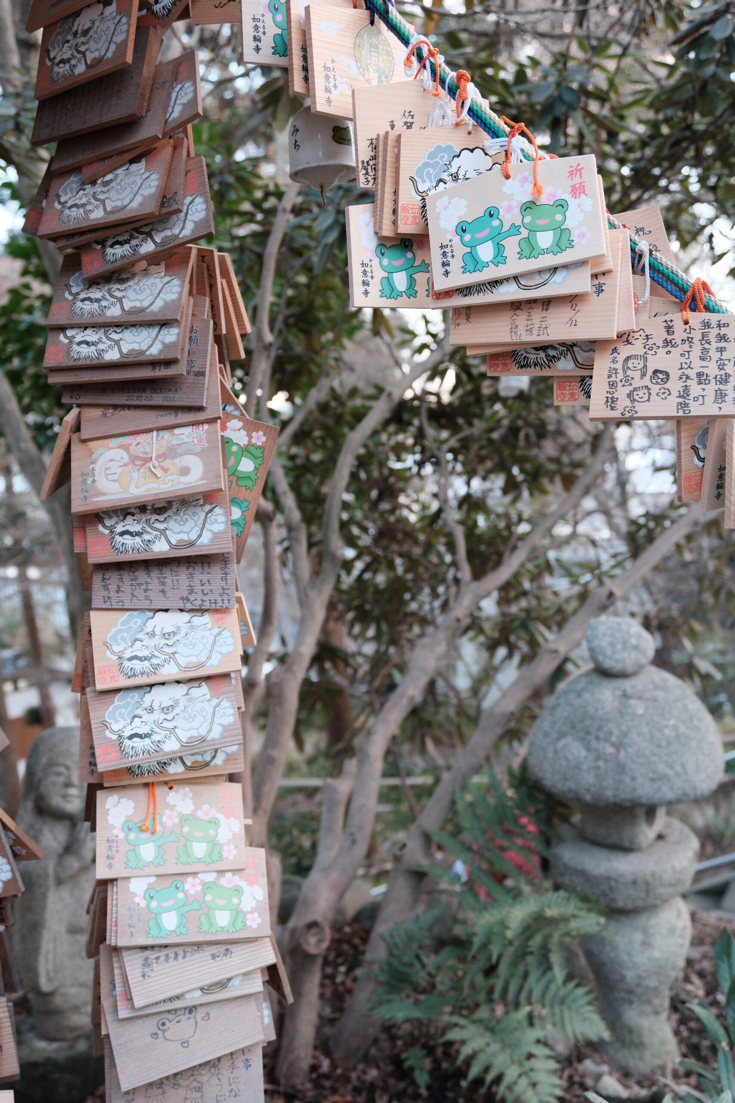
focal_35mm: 33
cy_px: 552
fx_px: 1010
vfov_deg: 57.2
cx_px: 368
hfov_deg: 40.0
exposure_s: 1/100
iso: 1250
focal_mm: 22
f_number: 3.3
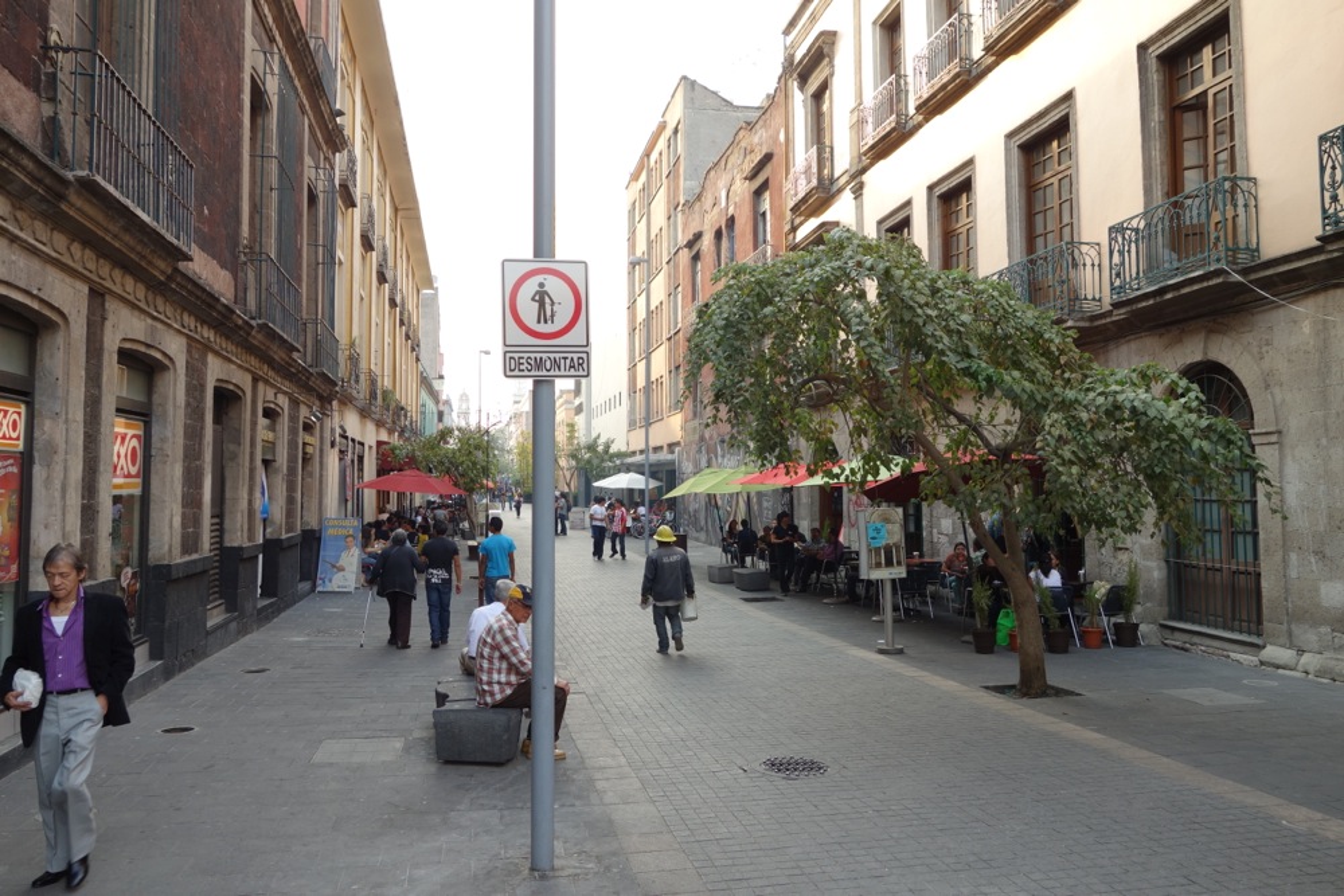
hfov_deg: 65.5
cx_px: 672
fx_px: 1045
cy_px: 448
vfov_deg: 46.4
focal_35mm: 28
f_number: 3.5
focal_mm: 10.4
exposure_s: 1/100
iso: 125
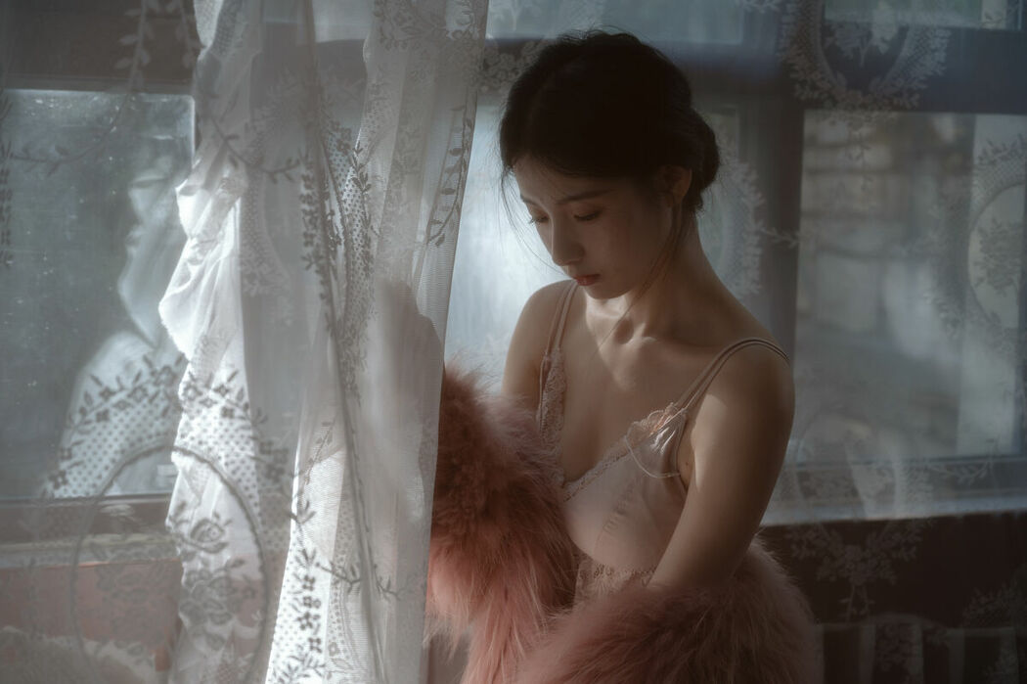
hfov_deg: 31.9
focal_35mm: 63
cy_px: 342
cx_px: 514
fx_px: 1796
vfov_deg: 21.5
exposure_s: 1/125
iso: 250
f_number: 4
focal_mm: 63
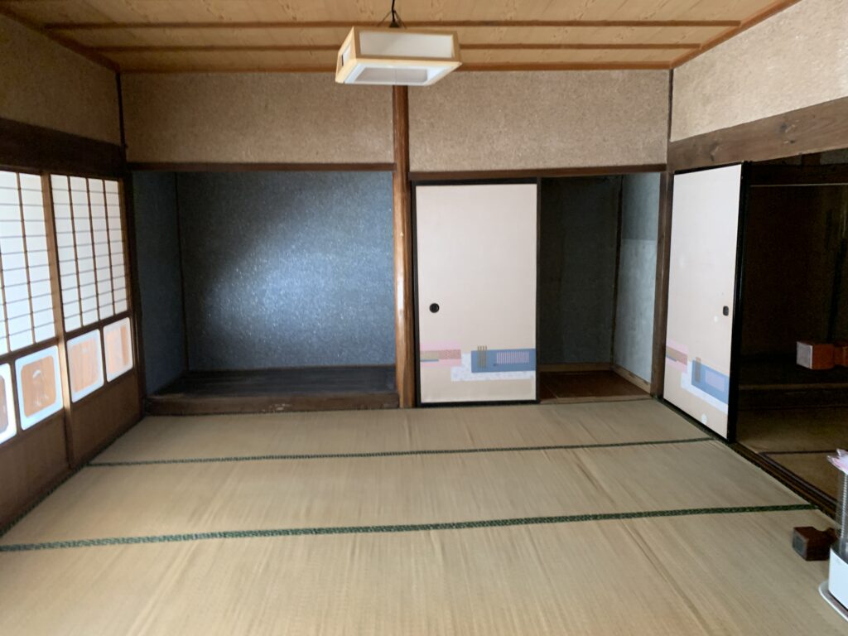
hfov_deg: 67.3
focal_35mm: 26
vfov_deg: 53.1
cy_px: 318
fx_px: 637
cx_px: 424
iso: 320
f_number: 1.8
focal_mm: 4.25
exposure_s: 1/60
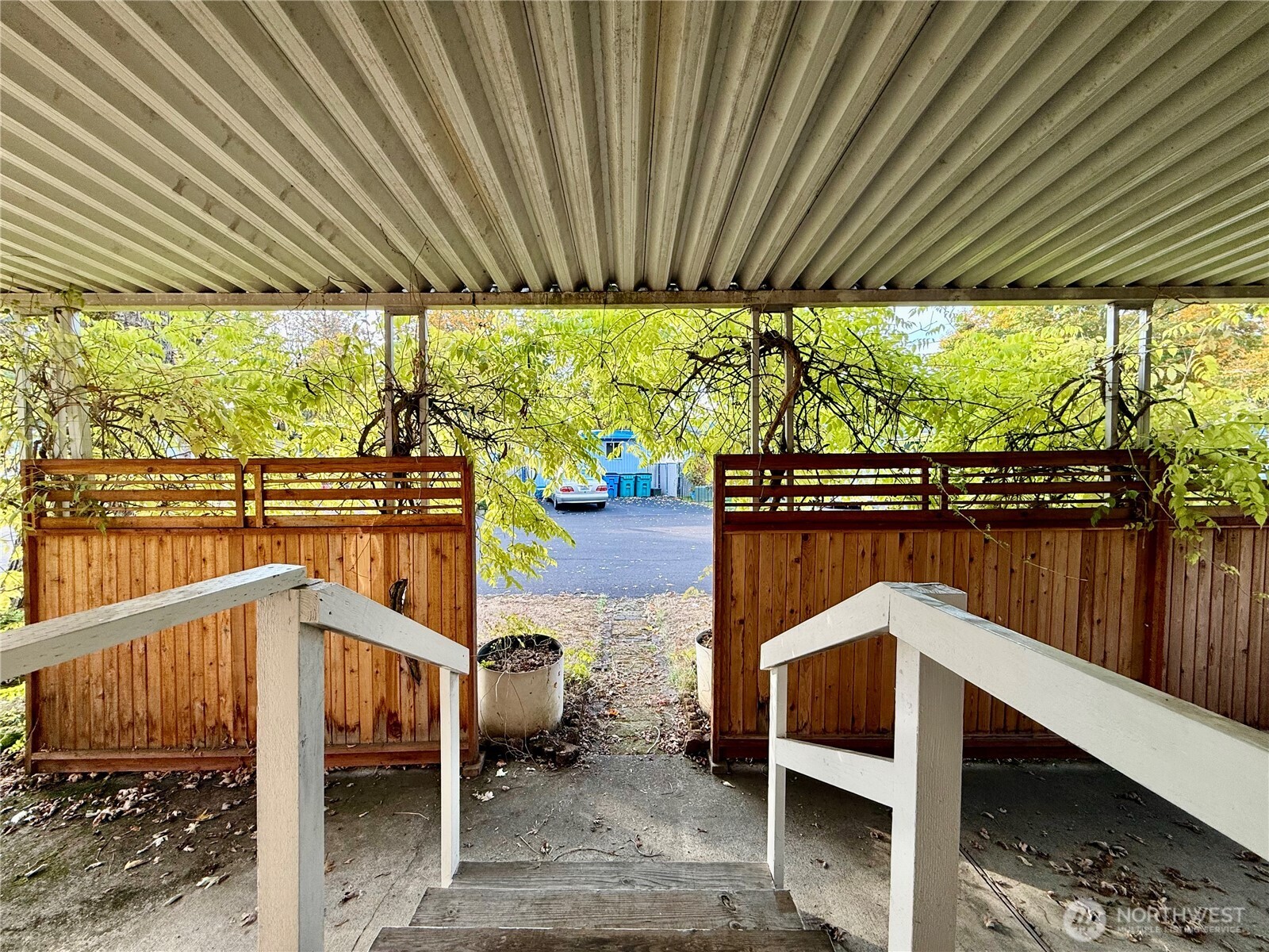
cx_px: 634
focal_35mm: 14
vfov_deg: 85.7
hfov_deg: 102.1
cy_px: 476
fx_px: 513
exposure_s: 1/99
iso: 50
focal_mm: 2.22
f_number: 2.2
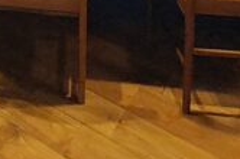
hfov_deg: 29.6
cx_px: -16
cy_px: -234
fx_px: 413
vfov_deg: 14.0
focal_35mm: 62
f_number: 2.2
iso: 400
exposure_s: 1/25
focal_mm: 1.74
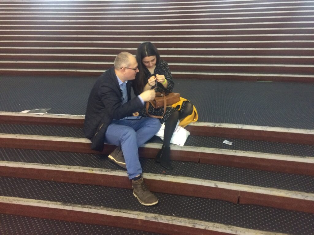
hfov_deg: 61.7
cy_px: 118
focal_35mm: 29
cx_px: 157
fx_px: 263
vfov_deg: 48.2
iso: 320
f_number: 2.2
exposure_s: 1/33
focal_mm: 4.15
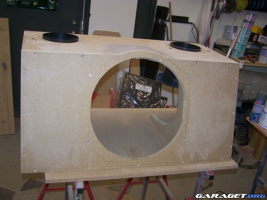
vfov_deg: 37.7
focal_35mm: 38
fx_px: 293
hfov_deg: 49.0
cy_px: 100
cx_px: 134
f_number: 2.8
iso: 80
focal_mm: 6.3
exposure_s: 1/60
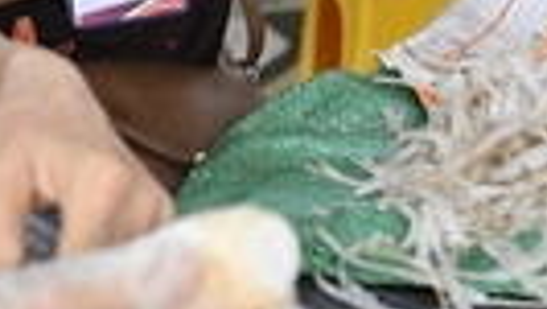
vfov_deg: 4.8
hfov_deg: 8.8
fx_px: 3570
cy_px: -412
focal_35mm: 246
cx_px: 202
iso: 6400
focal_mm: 48
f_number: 4
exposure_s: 1/320
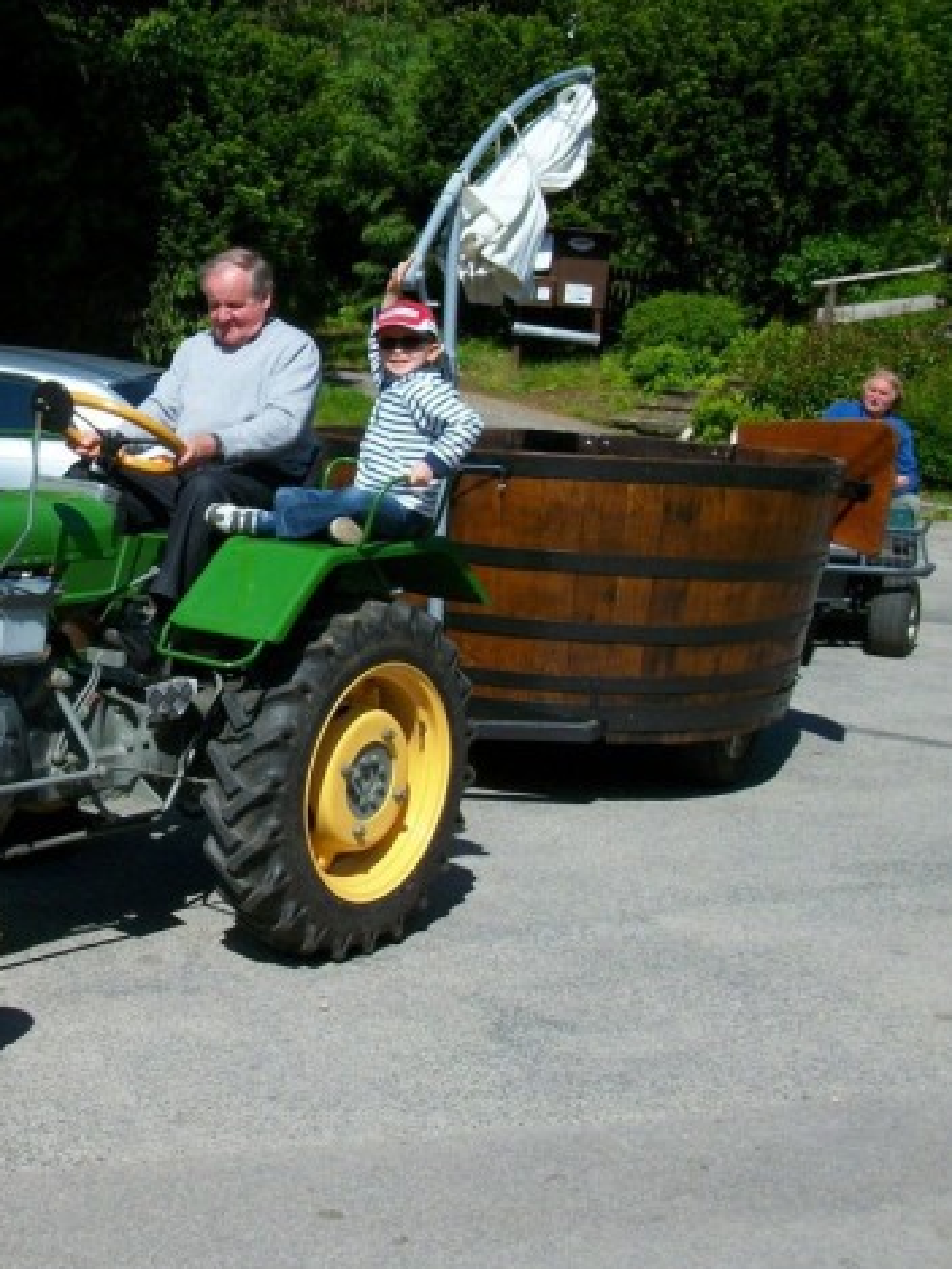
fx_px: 2126
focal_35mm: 58
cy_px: 552
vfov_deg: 33.2
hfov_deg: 24.5
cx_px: 81
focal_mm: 5.7
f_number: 5.5
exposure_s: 1/435
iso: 80
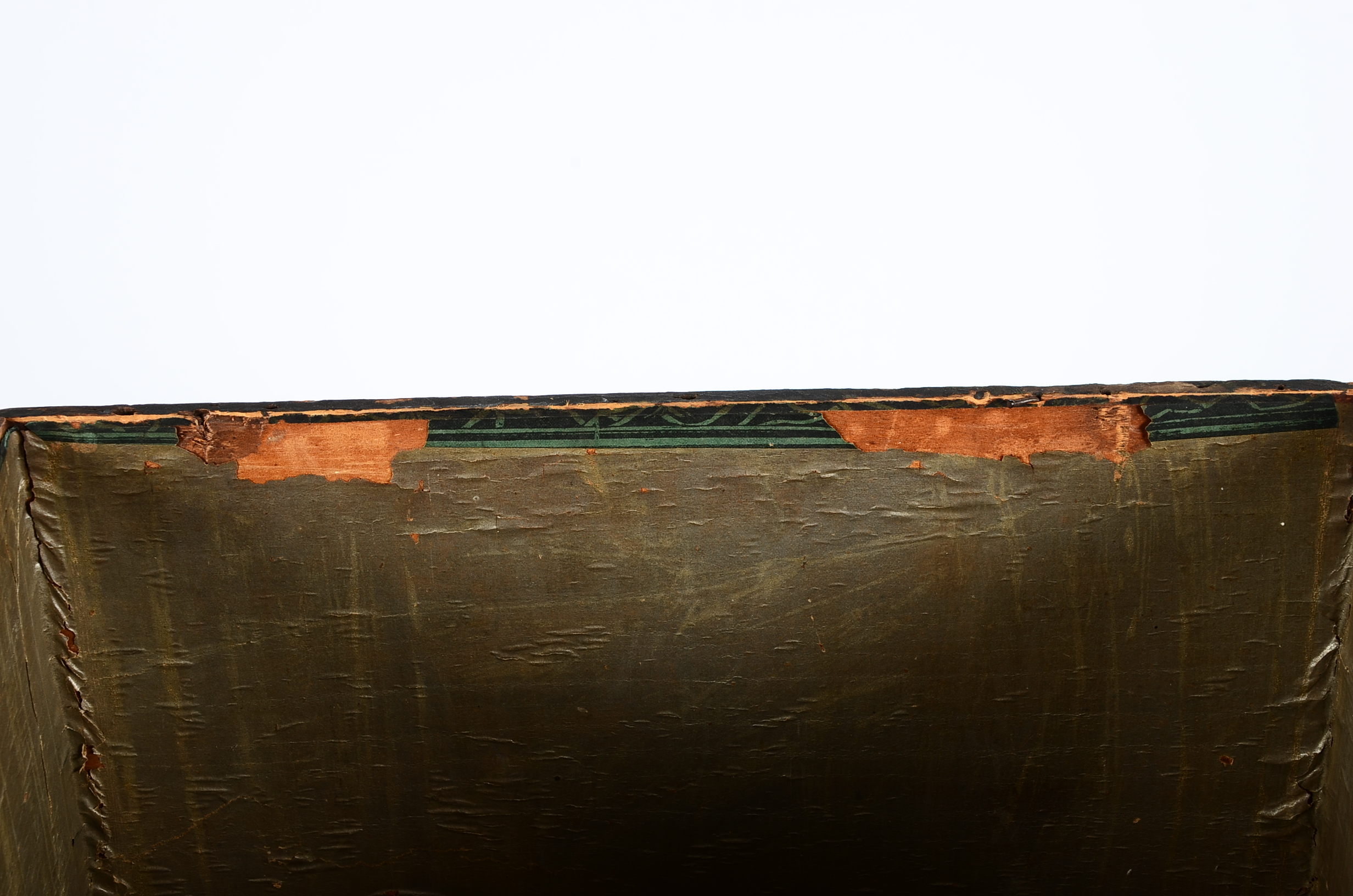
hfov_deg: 23.4
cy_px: 448
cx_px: 676
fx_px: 3263
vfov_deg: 15.6
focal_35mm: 87
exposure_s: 1/125
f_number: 13
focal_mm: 58
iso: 100
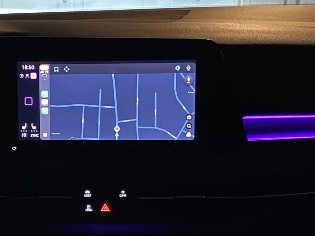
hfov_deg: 24.7
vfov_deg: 18.8
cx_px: 68
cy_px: 169
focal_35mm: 78
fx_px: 710
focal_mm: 4.25
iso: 500
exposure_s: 1/8
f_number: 1.8
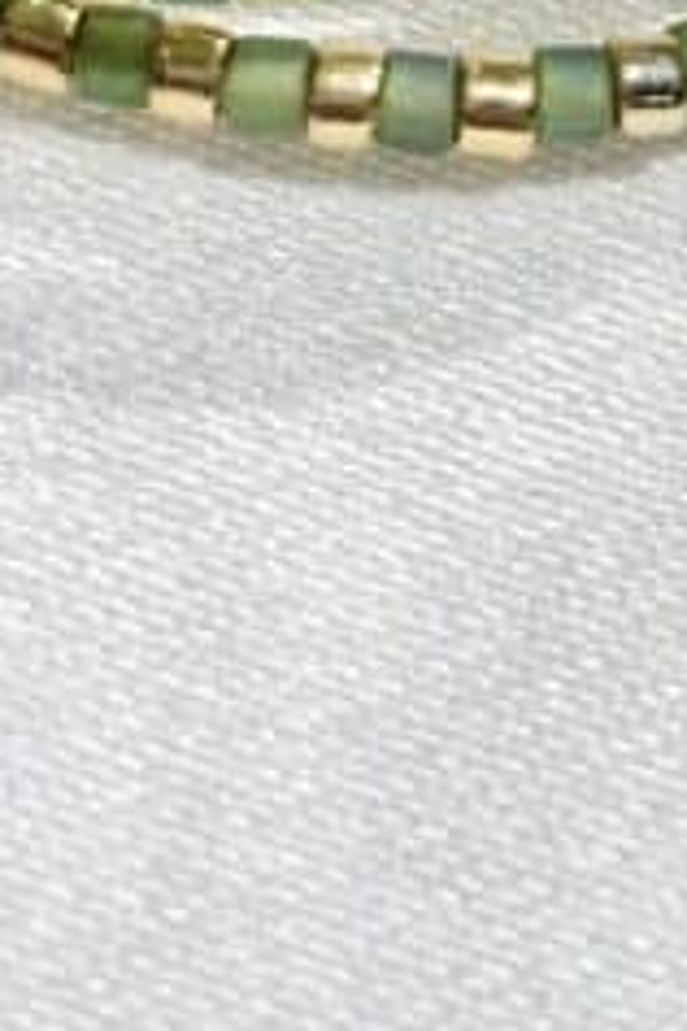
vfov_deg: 8.7
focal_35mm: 234
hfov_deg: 5.8
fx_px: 6698
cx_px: 865
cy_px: -309
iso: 32
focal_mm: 5.96
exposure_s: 1/325
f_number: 1.6
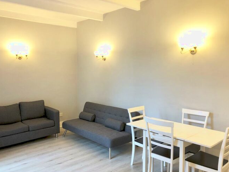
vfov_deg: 46.8
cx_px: 110
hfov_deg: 59.9
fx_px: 198
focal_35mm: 30
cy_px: 91
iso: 50
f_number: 1.8
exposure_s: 1/17
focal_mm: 3.99
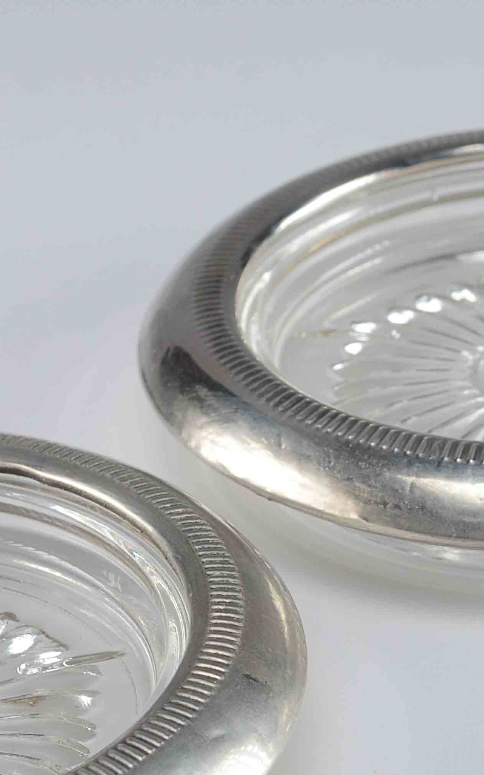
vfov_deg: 10.2
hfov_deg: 6.4
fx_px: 4333
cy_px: 513
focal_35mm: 205
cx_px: 190
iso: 100
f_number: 13
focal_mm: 55
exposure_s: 1/80
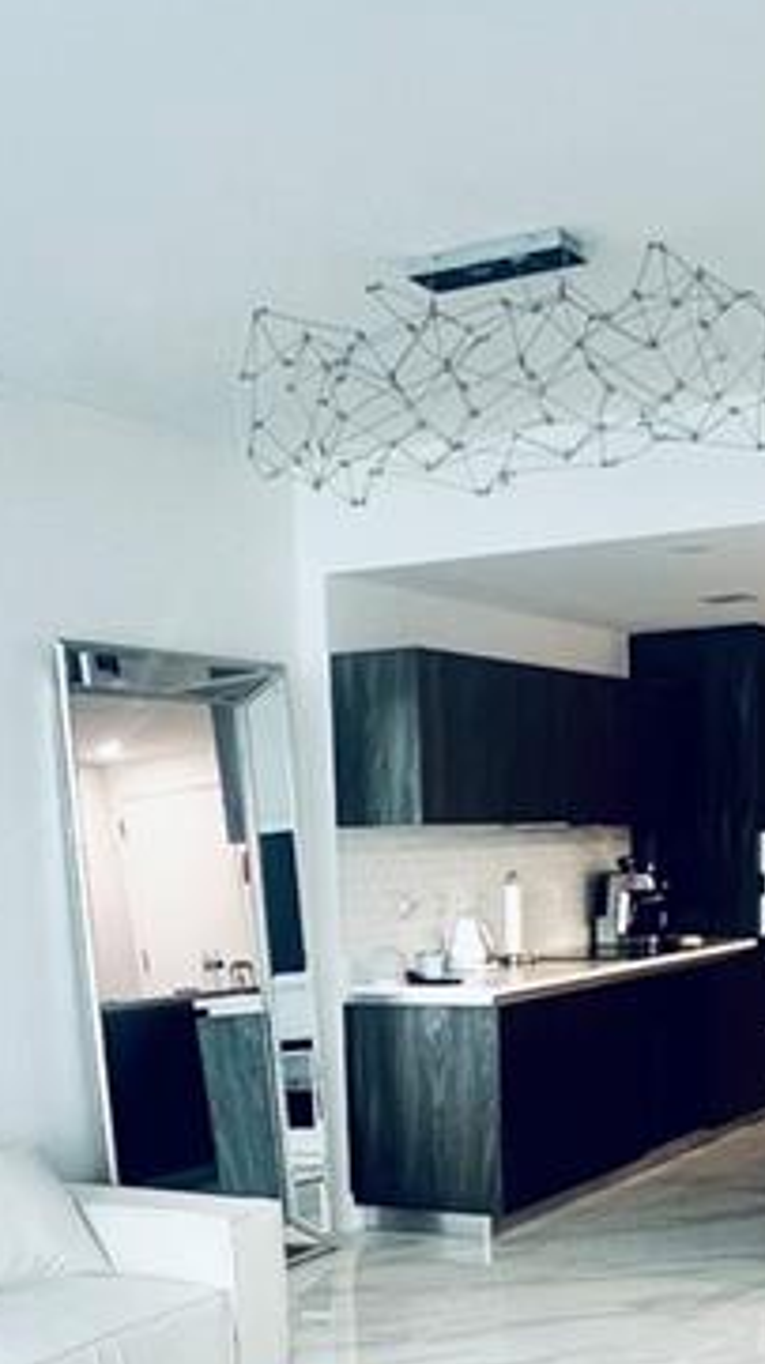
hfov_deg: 25.4
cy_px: 1191
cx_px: 403
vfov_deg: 40.9
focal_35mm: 47
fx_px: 1699
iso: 125
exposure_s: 1/68
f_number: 1.8
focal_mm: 1.57
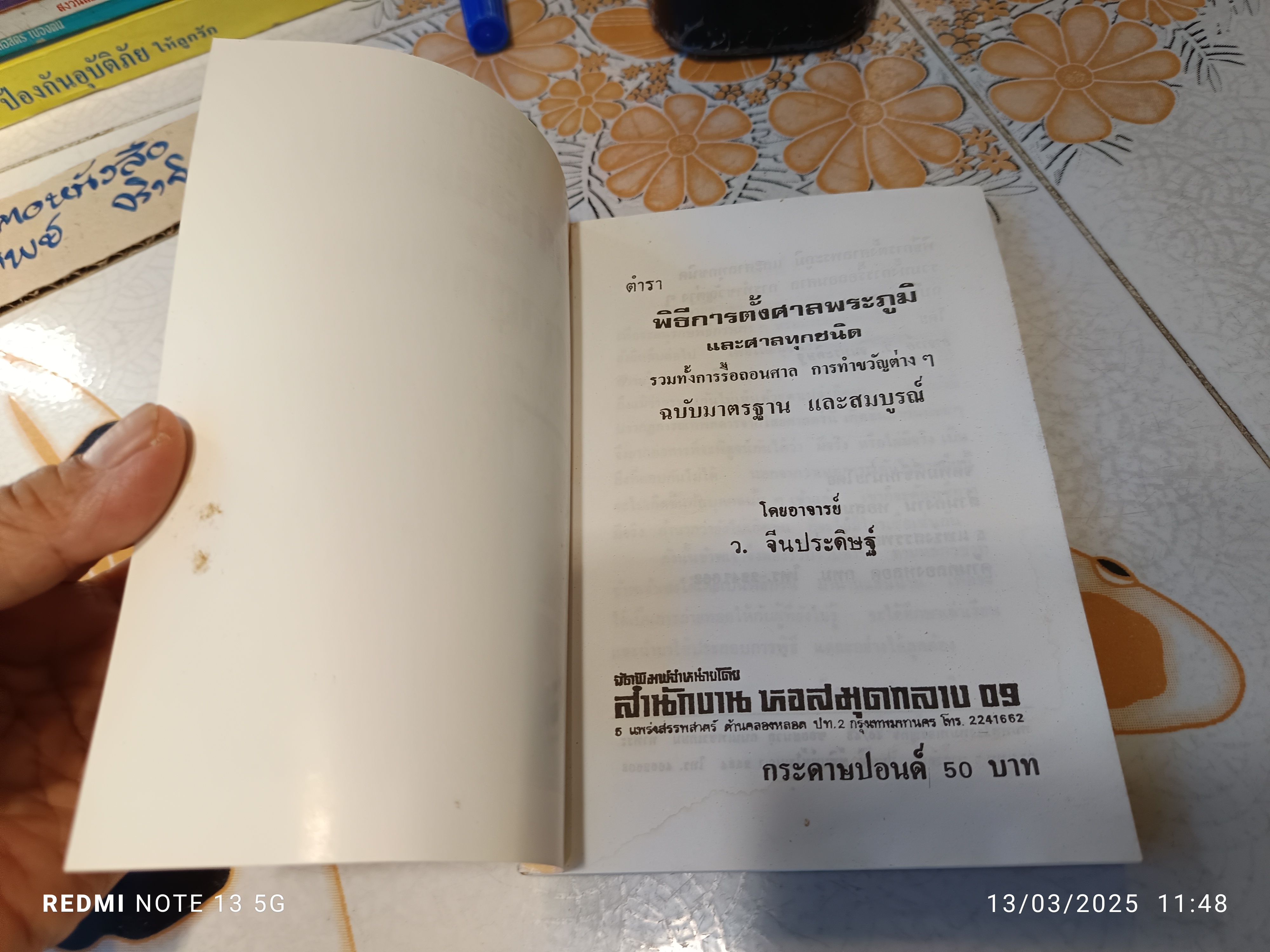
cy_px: 476
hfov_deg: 71.6
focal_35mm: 24
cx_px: 635
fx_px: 881
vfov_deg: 56.8
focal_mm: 5.31
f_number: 1.7
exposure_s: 1/50
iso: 154
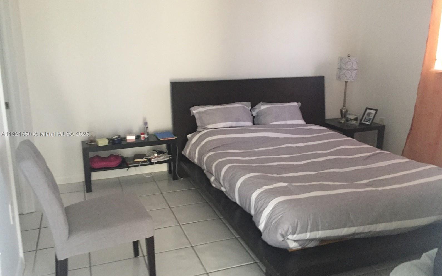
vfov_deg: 40.6
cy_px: 134
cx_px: 223
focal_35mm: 31
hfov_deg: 61.2
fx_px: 373
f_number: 2.2
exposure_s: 1/24
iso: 250
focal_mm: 4.15
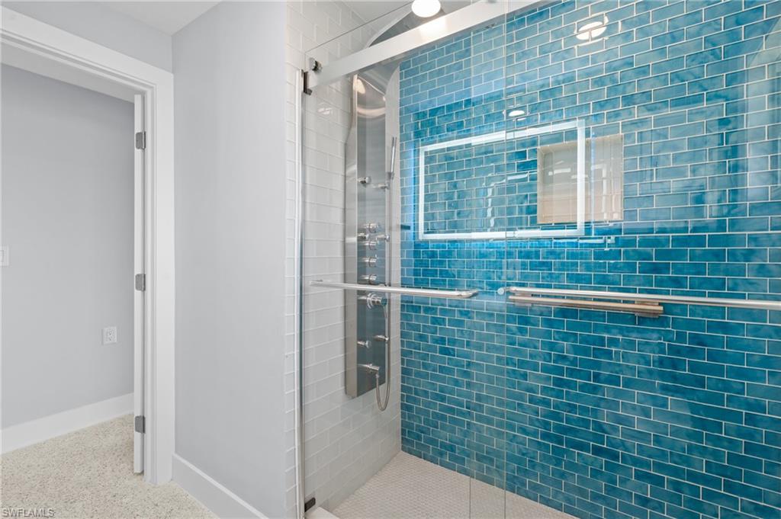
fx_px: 347
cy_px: 260
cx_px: 390
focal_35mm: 16
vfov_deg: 73.7
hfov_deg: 96.8
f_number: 9
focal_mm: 16
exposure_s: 1/5
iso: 400
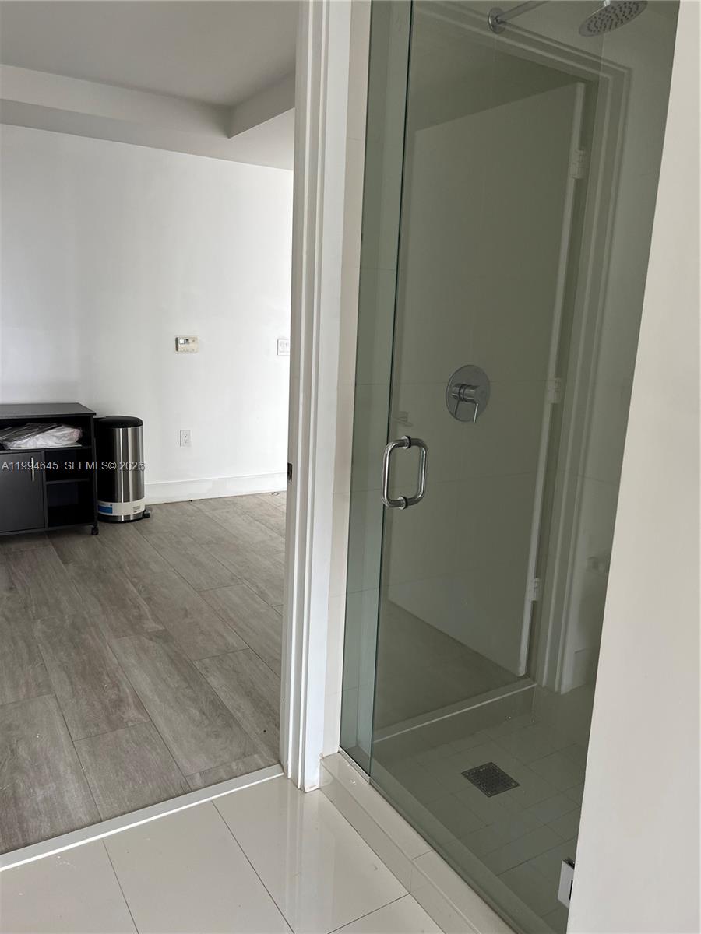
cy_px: 467
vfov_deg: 67.3
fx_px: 702
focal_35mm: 26
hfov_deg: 53.1
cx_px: 350
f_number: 1.5
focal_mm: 5.7
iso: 80
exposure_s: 1/121
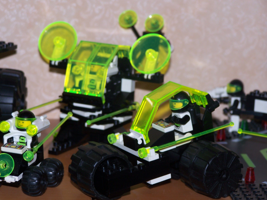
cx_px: 134
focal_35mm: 159
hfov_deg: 12.4
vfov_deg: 9.3
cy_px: 100
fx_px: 1226
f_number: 3.2
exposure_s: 1/125
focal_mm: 26.4
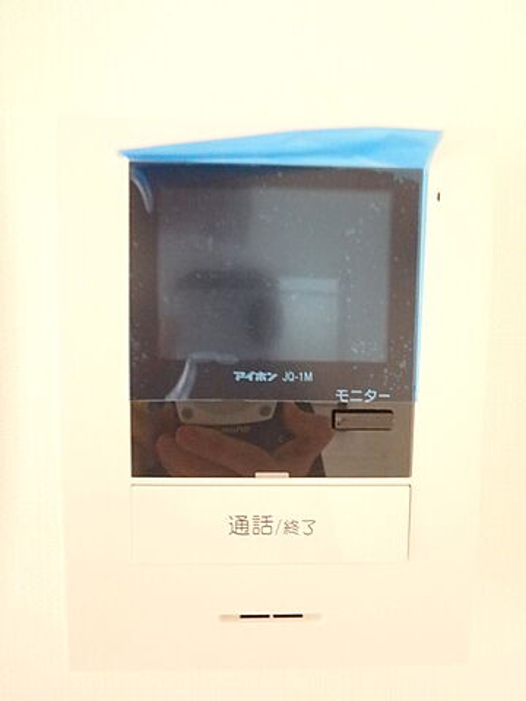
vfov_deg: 79.0
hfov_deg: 63.4
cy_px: 350
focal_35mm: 21
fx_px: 425
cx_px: 263
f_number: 3.5
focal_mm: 3.7
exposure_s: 1/6
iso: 1600
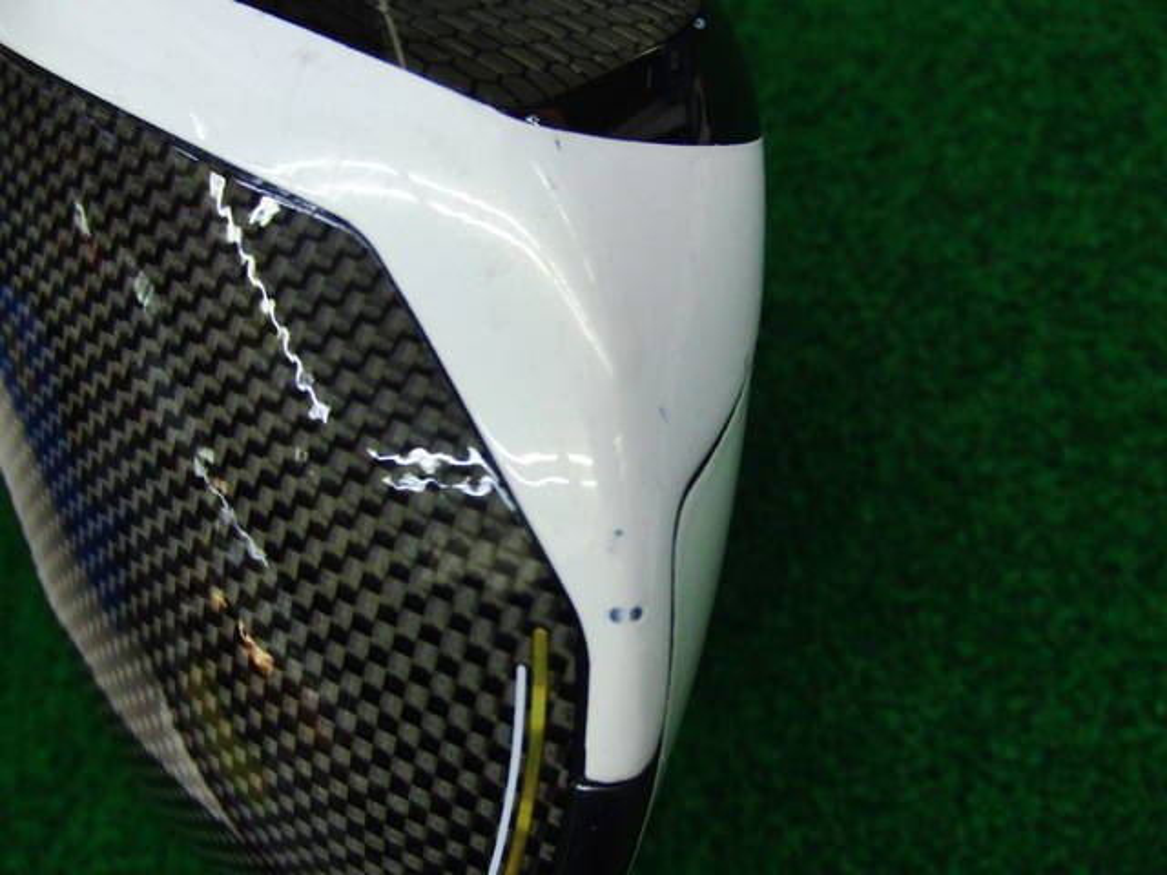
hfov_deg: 50.1
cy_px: 438
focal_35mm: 37
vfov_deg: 38.7
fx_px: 1247
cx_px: 584
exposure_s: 1/80
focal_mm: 6.42
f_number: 3.6
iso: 250
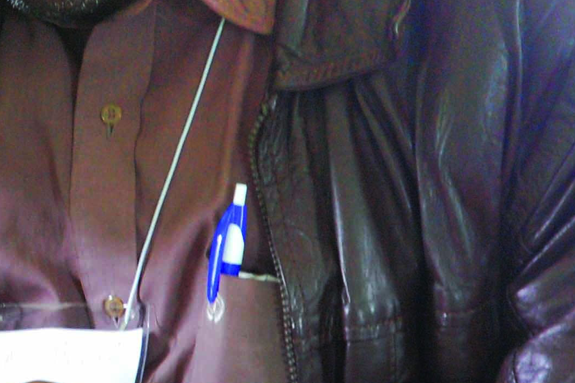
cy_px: 81
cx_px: -177
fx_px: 5801
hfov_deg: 5.6
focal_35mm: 363
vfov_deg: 3.8
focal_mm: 85
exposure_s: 1/8
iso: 1600
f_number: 5.6
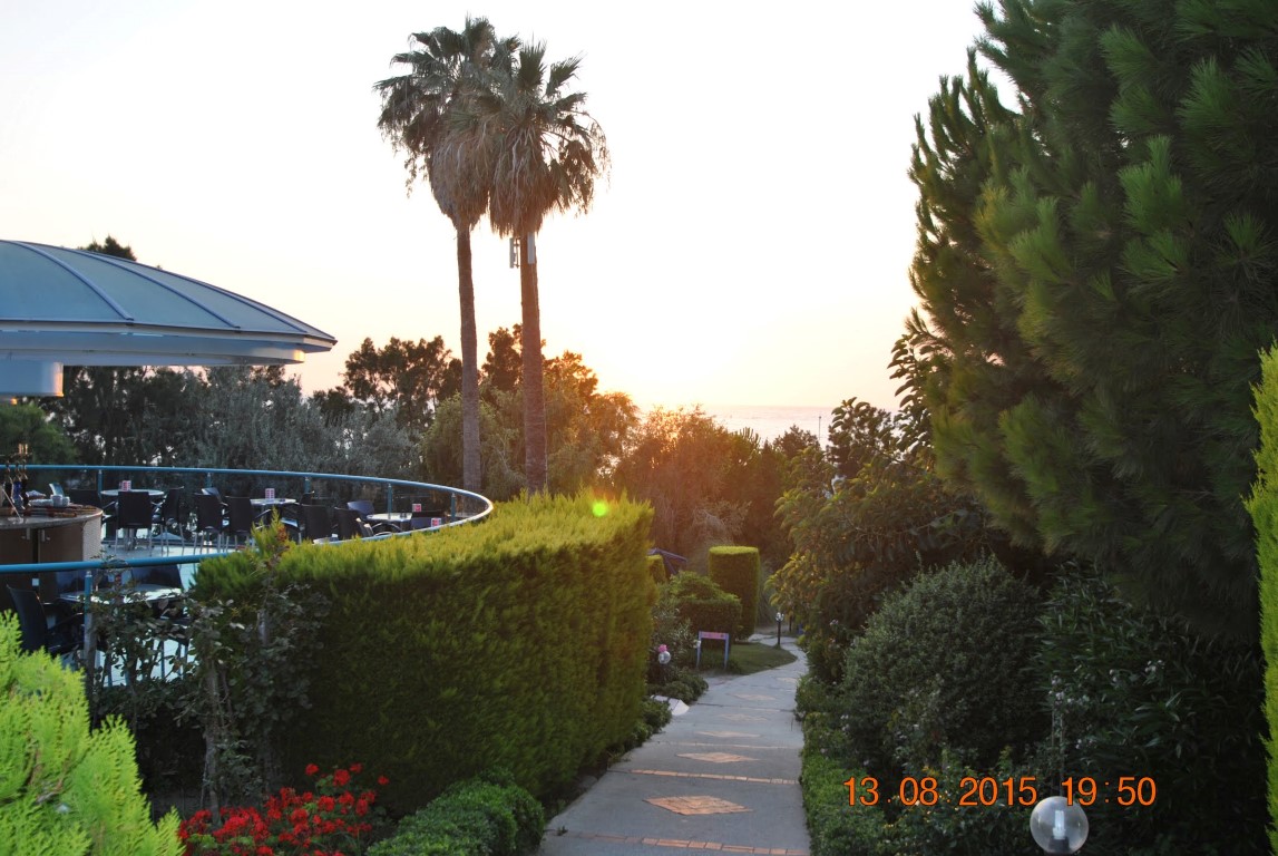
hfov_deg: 53.1
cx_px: 639
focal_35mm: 36
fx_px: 1280
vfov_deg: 37.0
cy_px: 428
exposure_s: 1/125
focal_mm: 24
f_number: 4.5
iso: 160
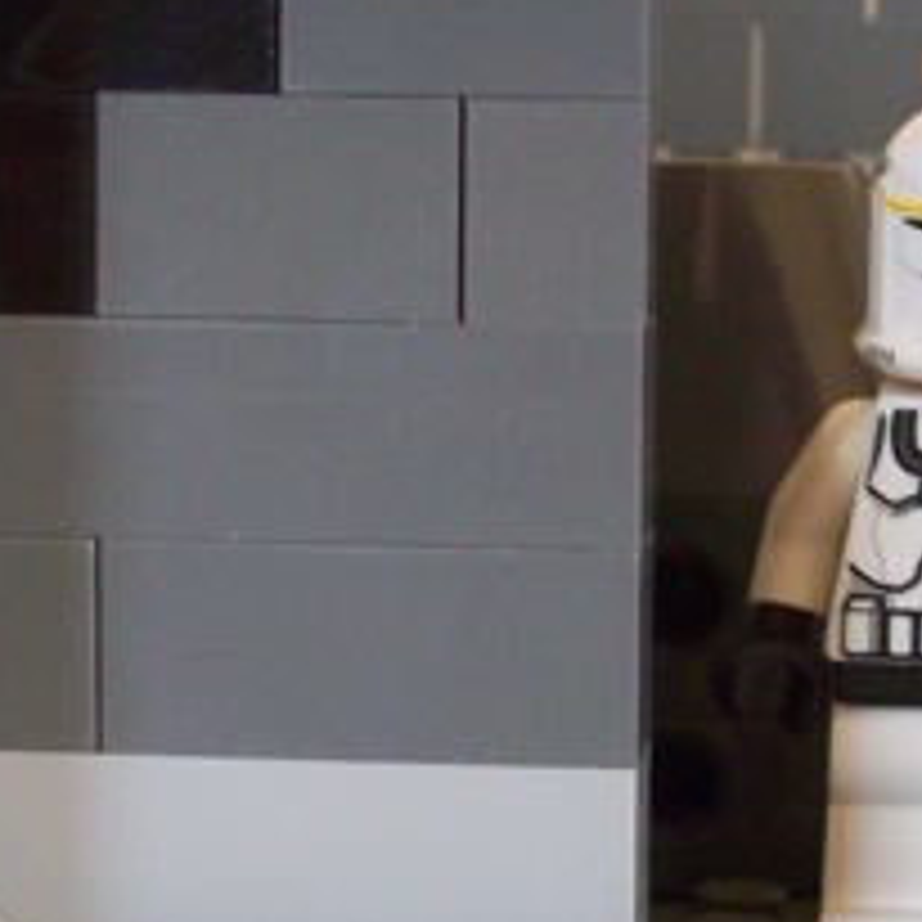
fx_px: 3496
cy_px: 661
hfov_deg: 14.9
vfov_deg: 15.0
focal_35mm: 116
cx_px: 742
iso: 160
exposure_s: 1/19.1
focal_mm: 7.1
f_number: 3.2
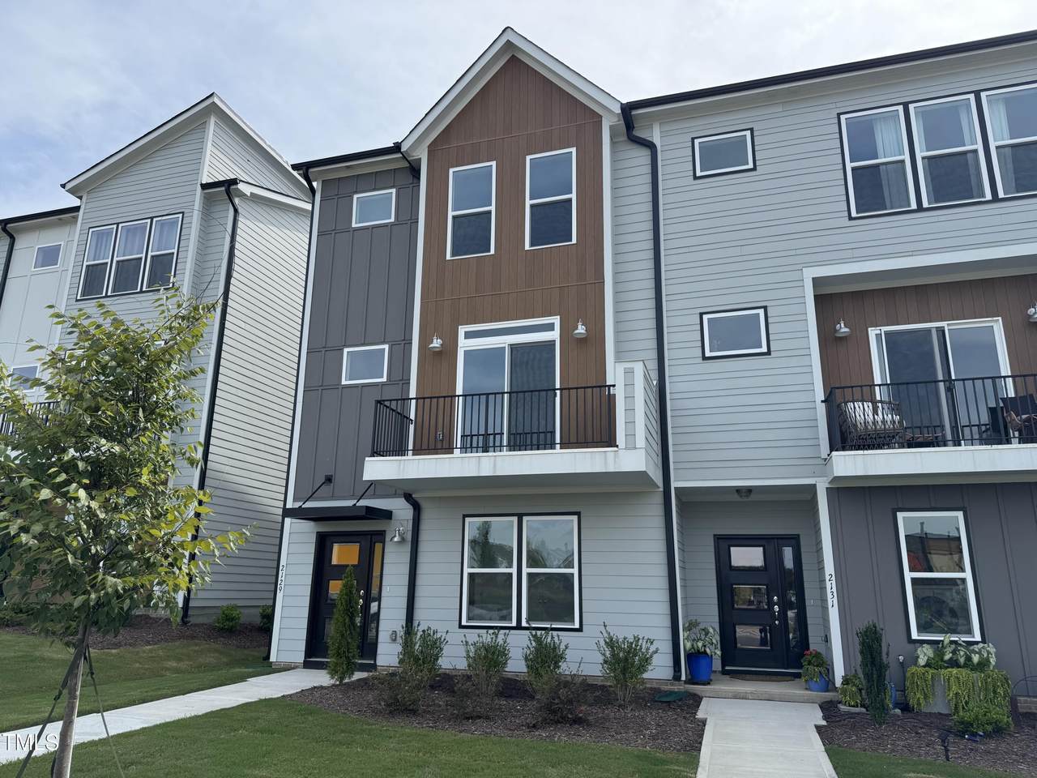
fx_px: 719
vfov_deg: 56.8
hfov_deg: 71.6
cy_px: 389
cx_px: 518
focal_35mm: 24
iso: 80
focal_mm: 6.76
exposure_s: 1/2604
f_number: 1.78
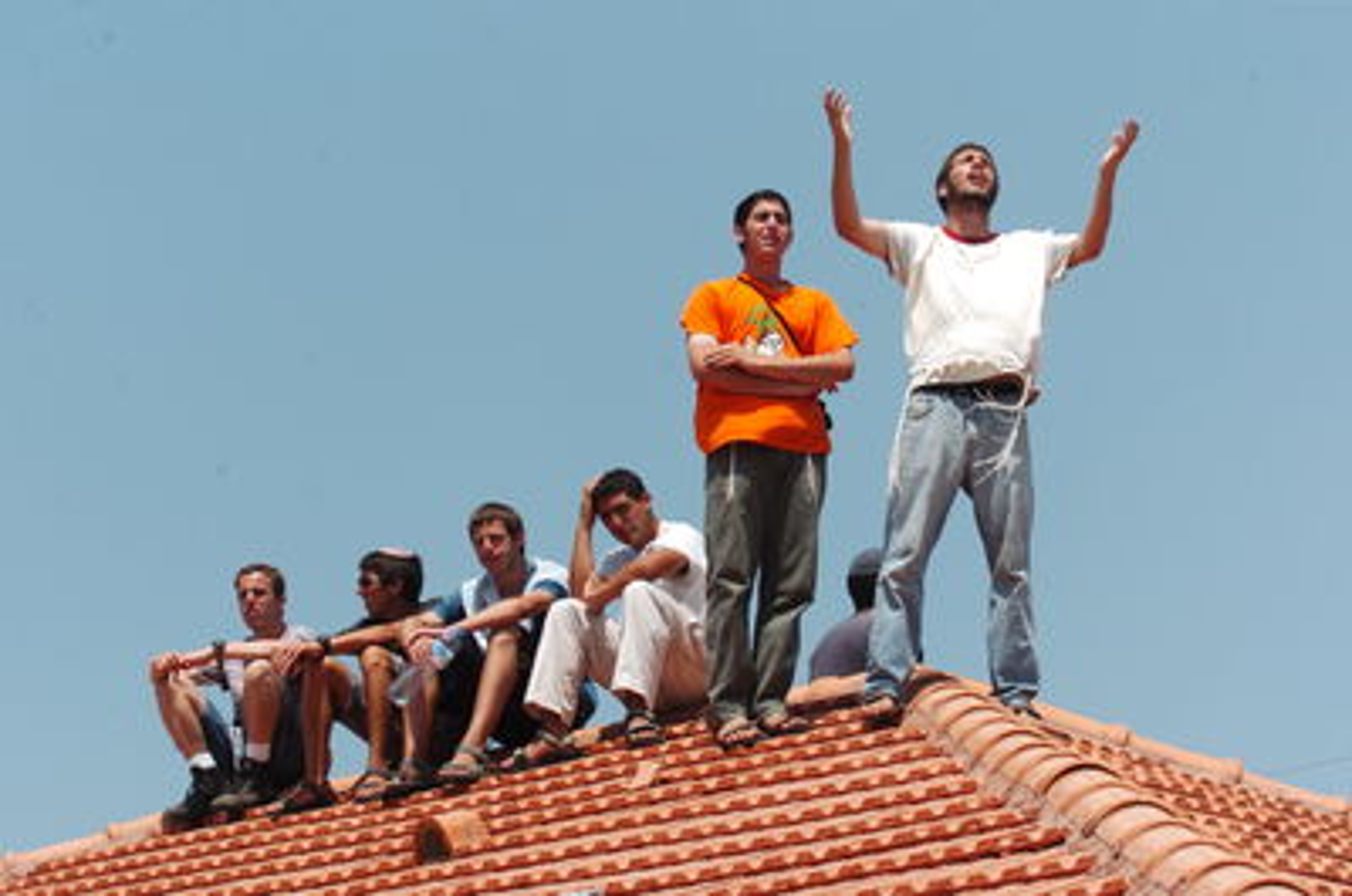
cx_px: 676
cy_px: 448
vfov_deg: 11.4
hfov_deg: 17.1
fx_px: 4498
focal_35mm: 120
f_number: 11
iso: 320
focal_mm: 80
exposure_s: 1/500
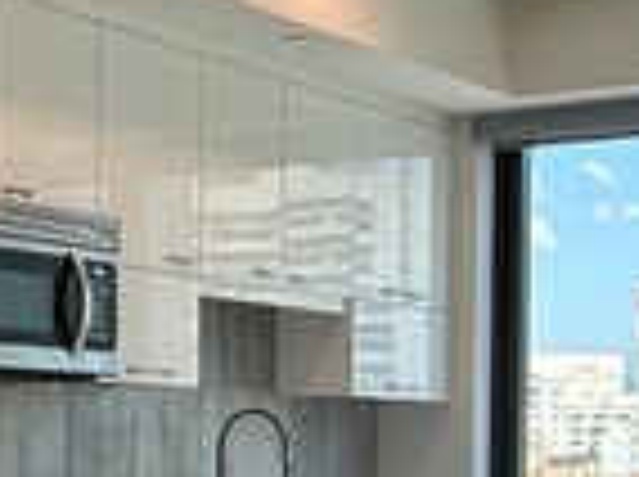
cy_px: 518
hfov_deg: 19.5
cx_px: 378
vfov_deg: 14.3
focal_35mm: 101
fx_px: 1861
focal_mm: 2.22
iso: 40
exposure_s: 1/333
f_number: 2.2
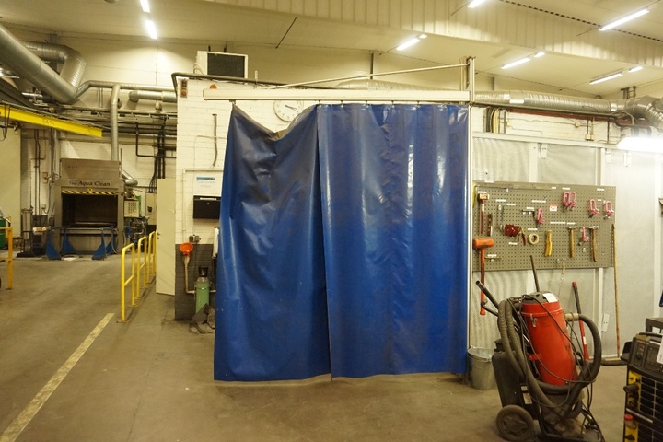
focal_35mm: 24
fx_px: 442
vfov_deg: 53.1
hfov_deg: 73.7
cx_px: 332
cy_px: 221
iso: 3200
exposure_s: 1/100
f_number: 3.5
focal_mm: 16
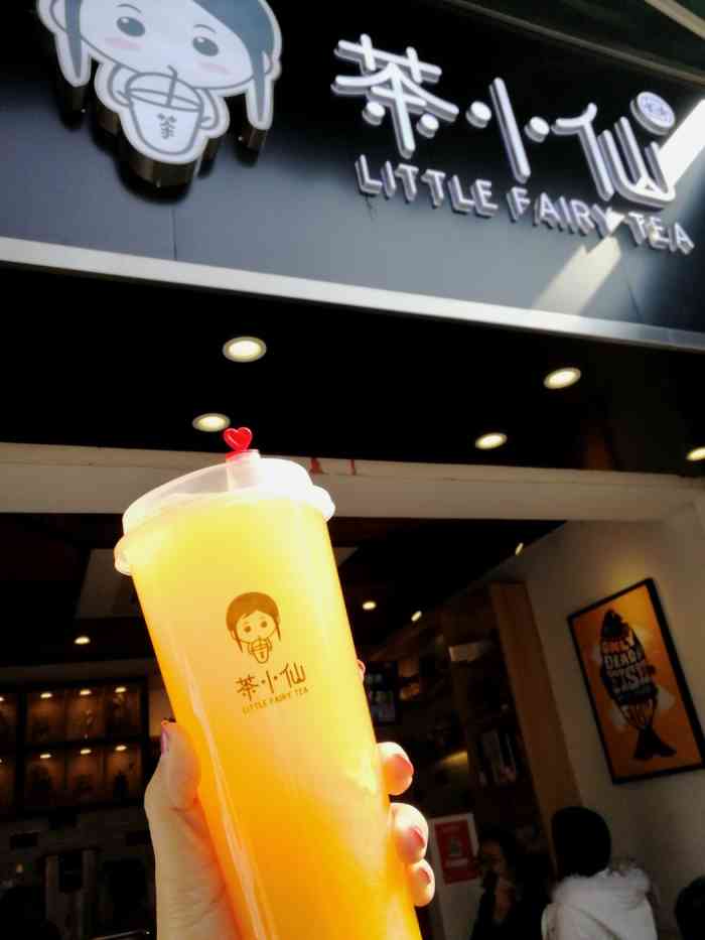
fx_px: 733
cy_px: 470
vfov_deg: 65.3
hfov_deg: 51.4
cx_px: 352
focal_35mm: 27
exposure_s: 1/909
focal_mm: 3.95
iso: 100
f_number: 2.2
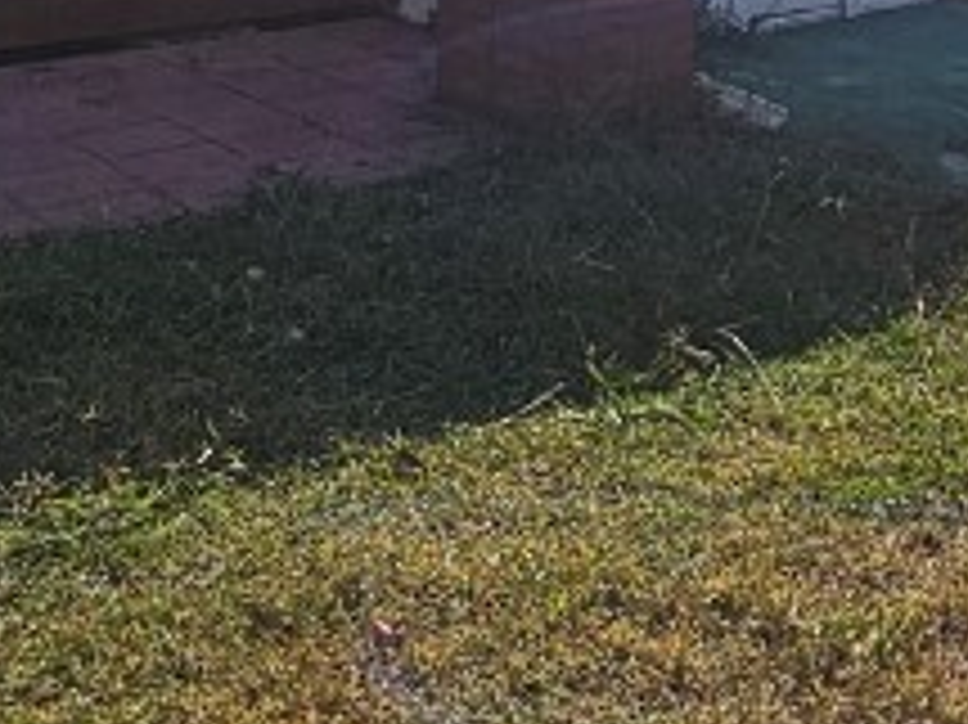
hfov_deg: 30.3
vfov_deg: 20.9
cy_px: -283
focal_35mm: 62
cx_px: 801
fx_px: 1733
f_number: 2.2
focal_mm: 2.2
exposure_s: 1/4076
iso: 50
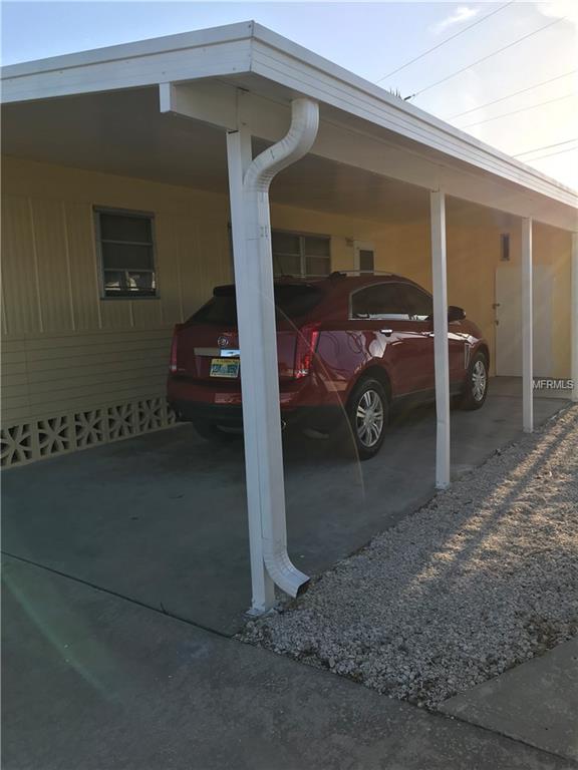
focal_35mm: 28
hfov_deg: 49.7
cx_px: 289
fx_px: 623
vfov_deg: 63.4
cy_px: 385
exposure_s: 1/825
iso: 20
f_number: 1.8
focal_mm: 3.99
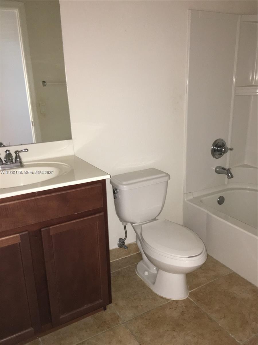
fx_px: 288
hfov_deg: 48.2
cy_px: 172
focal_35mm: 29
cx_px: 129
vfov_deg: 61.7
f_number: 2.2
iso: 100
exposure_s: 1/16
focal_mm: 4.15
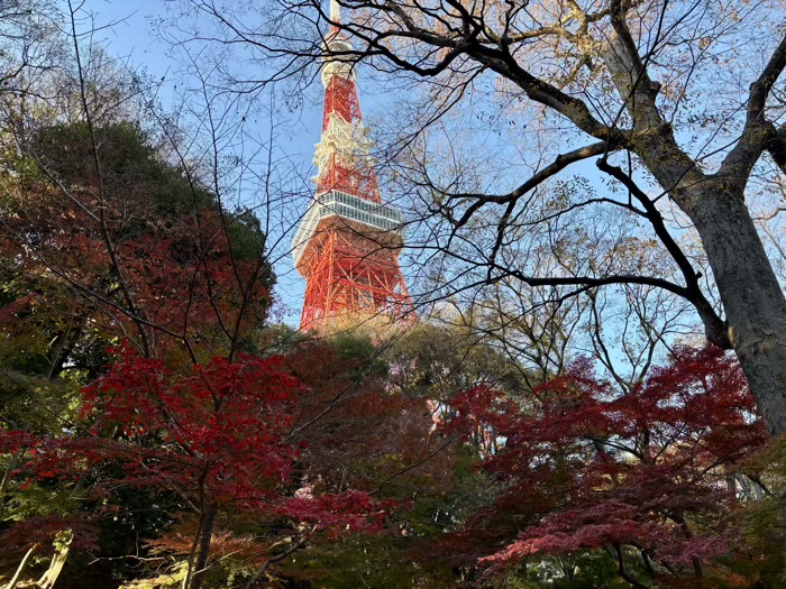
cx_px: 393
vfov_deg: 53.1
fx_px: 590
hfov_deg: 67.3
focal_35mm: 26
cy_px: 294
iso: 50
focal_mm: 5.96
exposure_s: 1/477
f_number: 1.6
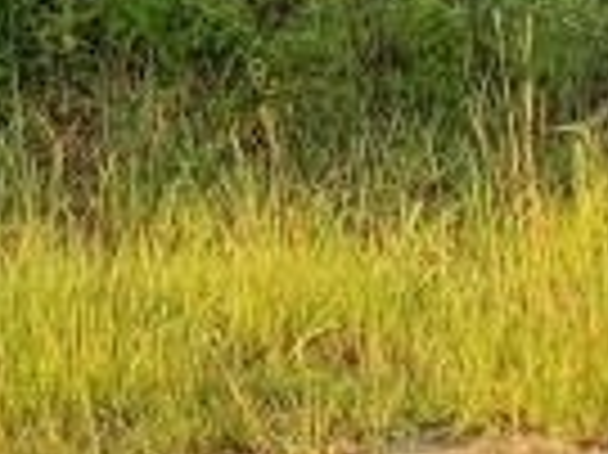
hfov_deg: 9.0
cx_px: -878
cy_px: -643
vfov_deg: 7.1
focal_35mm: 197
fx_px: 3457
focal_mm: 4.25
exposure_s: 1/245
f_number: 1.8
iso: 25
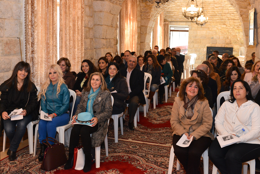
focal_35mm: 44
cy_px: 75
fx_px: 318
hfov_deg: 44.5
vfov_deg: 30.5
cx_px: 130
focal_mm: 38
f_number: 4.5
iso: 1250
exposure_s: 1/100
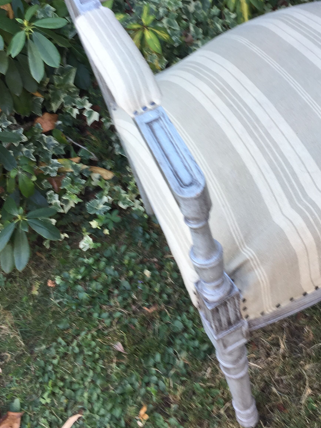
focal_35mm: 41
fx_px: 507
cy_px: 138
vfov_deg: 45.0
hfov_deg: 35.0
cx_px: 197
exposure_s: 1/50
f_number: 2.2
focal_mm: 4.15
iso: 40
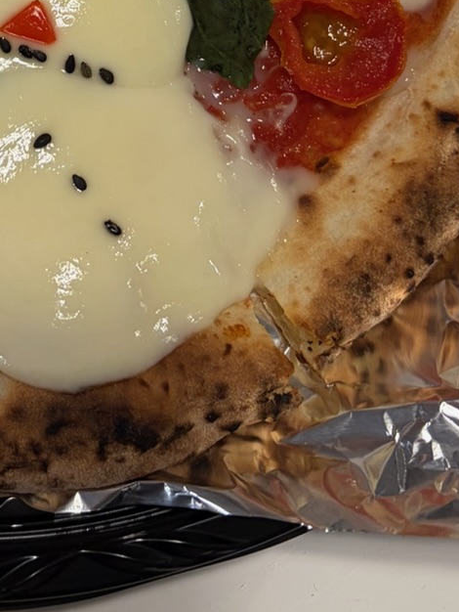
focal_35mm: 85
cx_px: -31
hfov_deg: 16.9
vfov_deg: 21.1
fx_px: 1502
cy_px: -161
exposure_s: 1/50
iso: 80
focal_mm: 5.96
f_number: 1.6
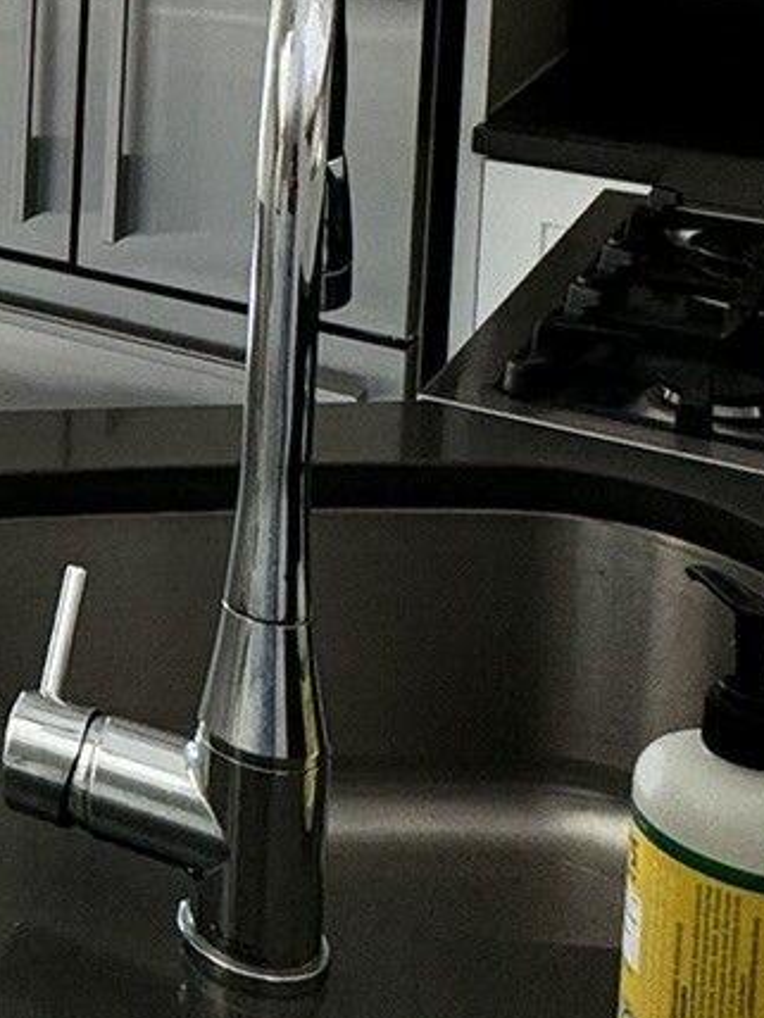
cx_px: -536
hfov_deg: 18.2
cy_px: -202
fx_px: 1972
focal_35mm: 67
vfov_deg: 25.9
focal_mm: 2.22
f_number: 2.2
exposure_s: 1/124
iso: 40
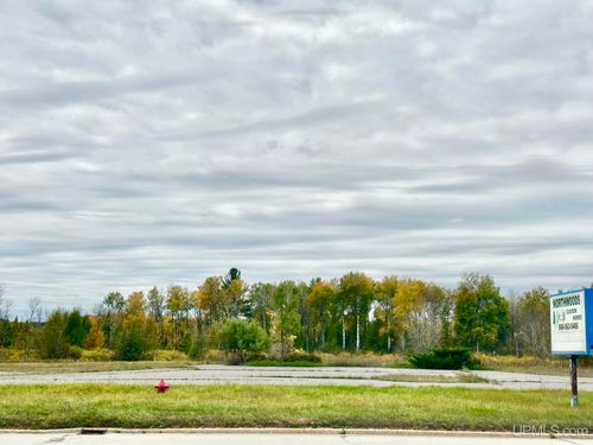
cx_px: 296
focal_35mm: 48
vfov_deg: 30.3
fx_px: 822
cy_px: 222
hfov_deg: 39.7
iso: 64
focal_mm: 6.86
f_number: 1.78
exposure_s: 1/4566
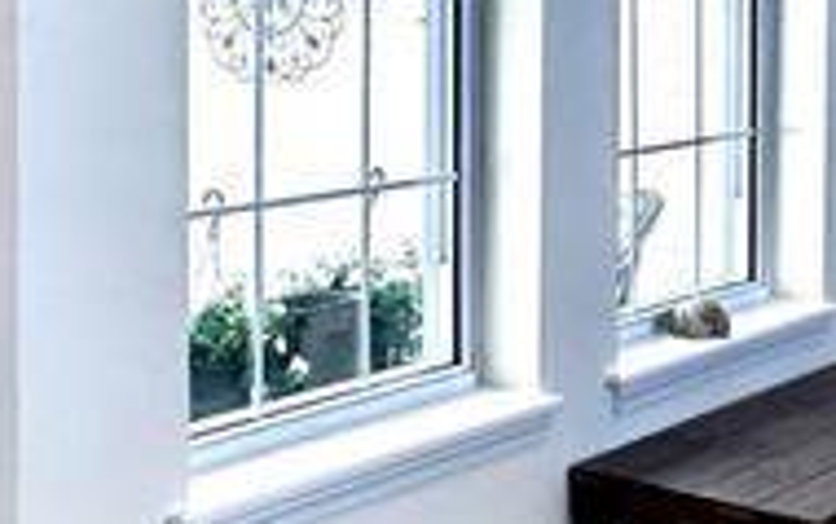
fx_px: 1824
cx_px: 211
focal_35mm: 80
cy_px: -13
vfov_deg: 16.0
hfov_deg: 25.5
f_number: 2.2
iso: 125
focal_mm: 2.22
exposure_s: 1/120
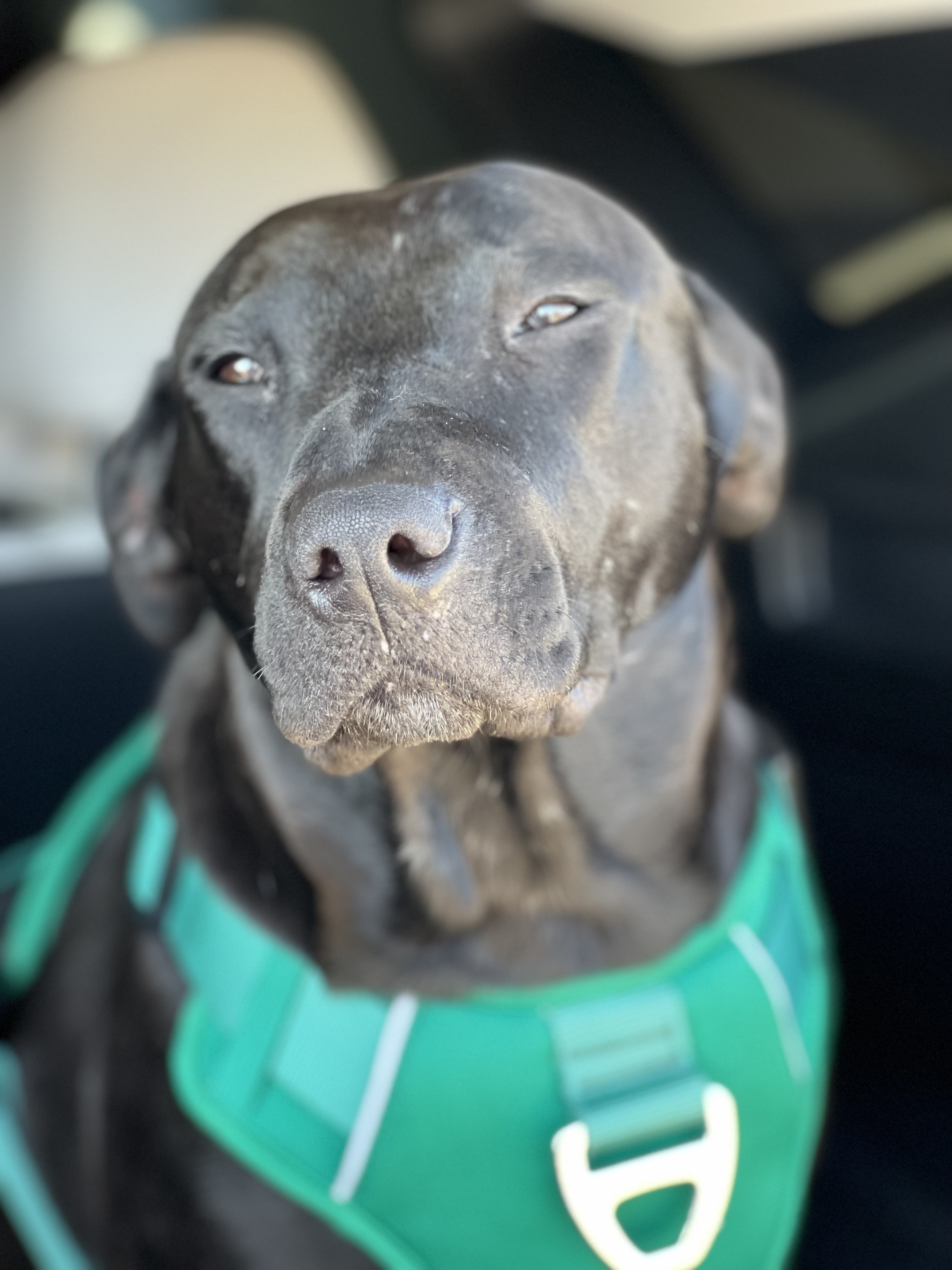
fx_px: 2824
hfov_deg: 19.1
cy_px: 635
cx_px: 476
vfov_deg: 25.3
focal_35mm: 77
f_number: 2.8
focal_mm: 9
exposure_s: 1/121
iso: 200
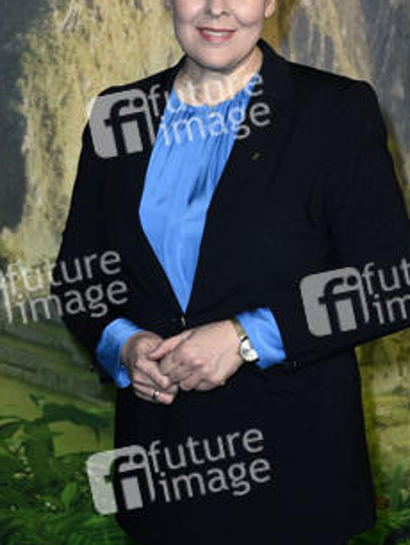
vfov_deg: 17.4
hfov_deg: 13.1
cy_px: 205
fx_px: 1782
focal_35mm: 113
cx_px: 230
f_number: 5.3
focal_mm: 90
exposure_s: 1/250
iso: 500
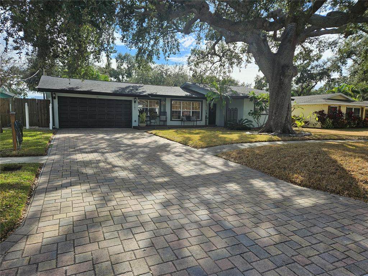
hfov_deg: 73.9
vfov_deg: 58.9
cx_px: 184
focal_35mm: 23
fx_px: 245
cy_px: 138
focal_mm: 5.4
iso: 25
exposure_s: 1/1255
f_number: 1.8
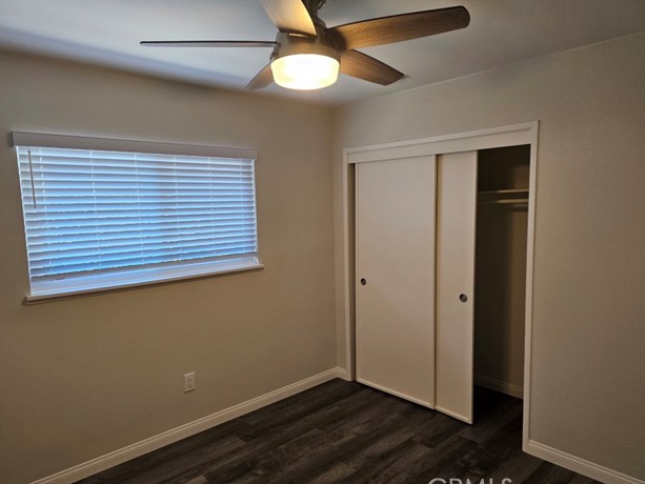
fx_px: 447
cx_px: 319
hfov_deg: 71.6
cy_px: 250
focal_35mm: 24
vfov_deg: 56.8
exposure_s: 1/120
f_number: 1.7
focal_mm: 6.3
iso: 250
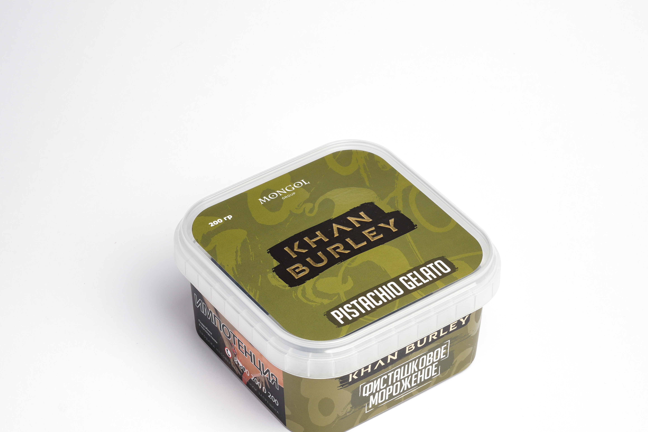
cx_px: 339
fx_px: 1962
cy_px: 253
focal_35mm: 109
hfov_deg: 18.8
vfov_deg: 12.6
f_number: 10
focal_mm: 56
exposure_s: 1/125
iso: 100
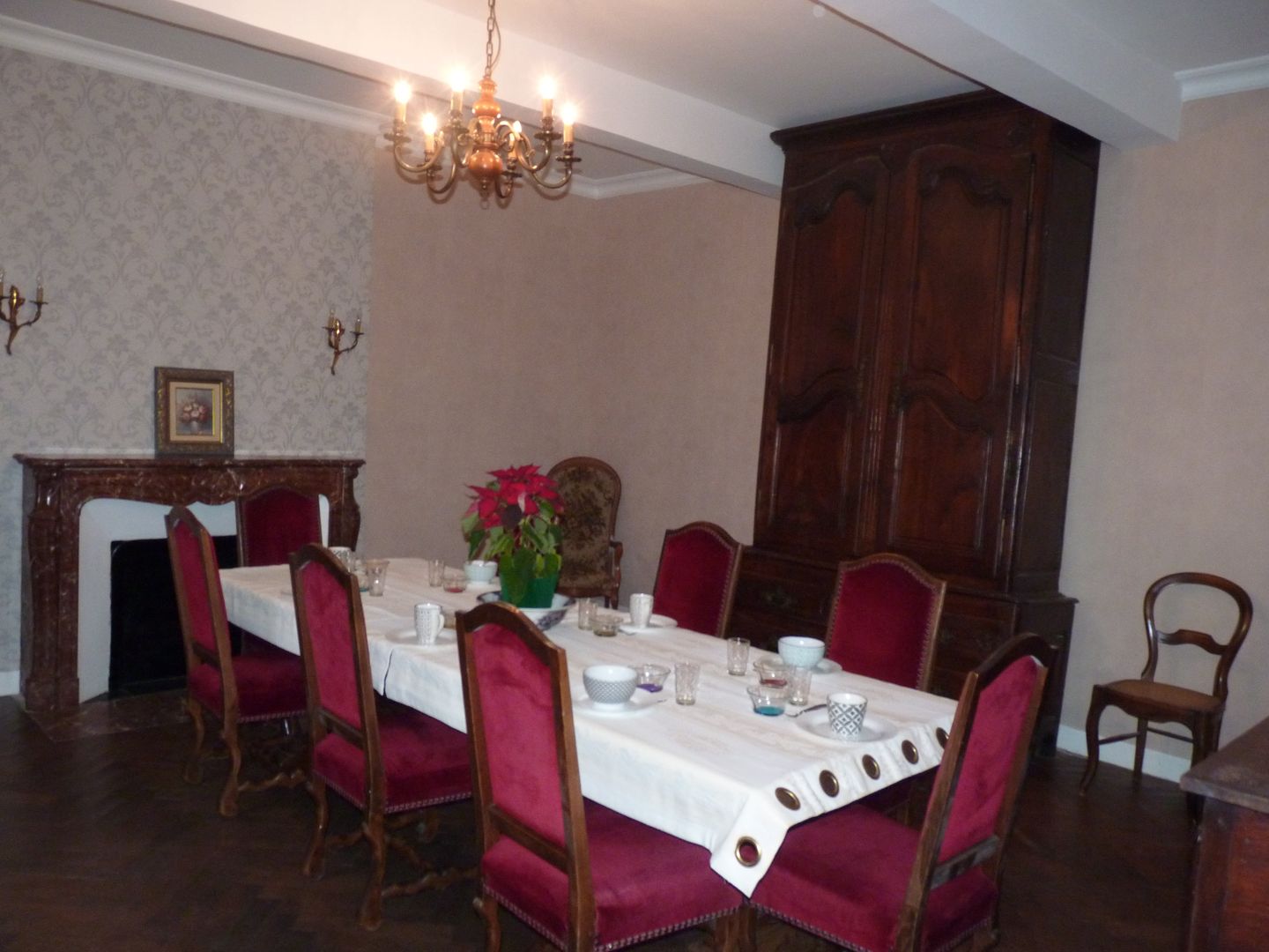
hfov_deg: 65.3
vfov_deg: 51.4
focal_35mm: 27
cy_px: 476
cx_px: 634
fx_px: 990
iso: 320
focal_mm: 4.8
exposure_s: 1/50
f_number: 3.6
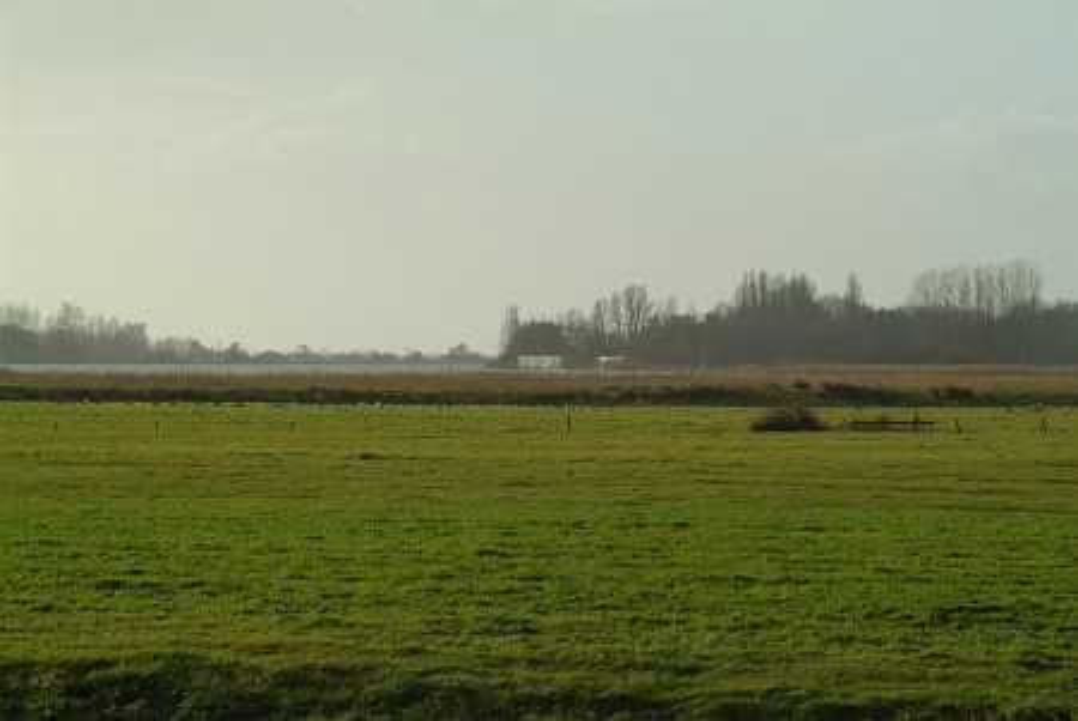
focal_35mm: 203
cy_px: 360
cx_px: 539
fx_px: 6084
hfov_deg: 10.1
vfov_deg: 6.8
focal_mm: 135
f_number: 8
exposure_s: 1/750
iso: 400
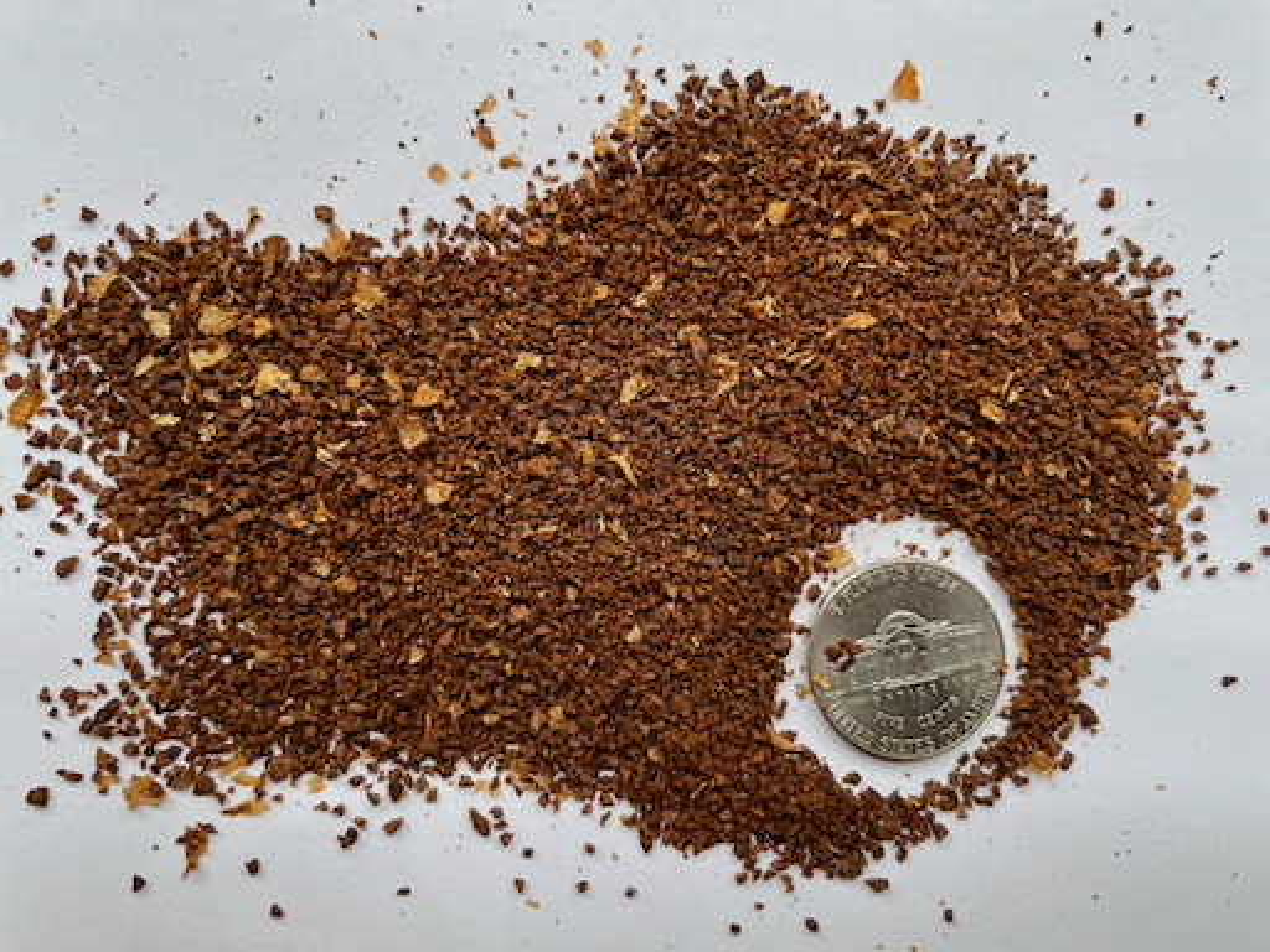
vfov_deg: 53.1
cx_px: 635
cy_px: 476
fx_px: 954
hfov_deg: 67.3
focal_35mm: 26
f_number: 1.6
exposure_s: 1/120
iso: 125
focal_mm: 4.2
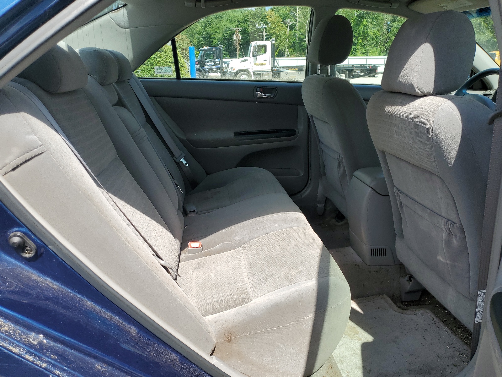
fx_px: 377
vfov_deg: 53.1
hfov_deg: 67.3
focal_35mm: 26
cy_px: 188
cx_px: 251
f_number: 1.5
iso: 50
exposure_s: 1/1429
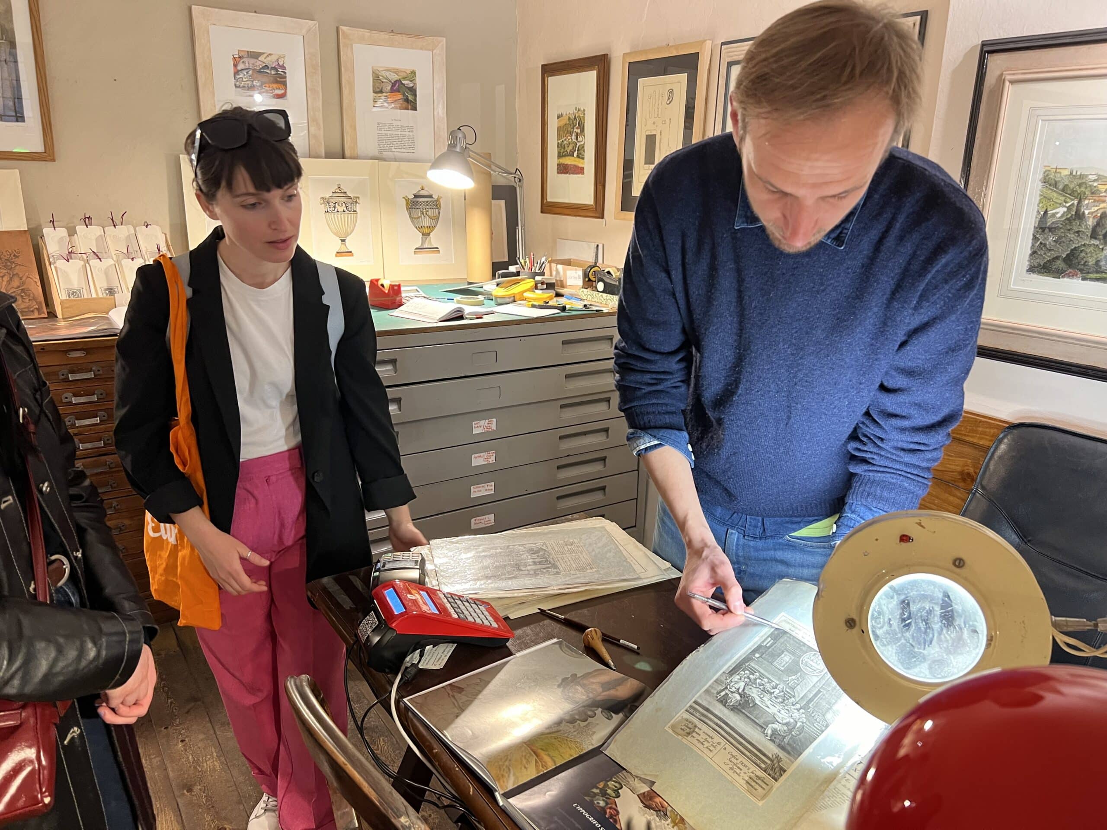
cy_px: 415
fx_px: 831
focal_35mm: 26
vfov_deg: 53.1
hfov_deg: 67.3
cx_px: 554
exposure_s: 1/50
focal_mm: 5.7
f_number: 1.5
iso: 160
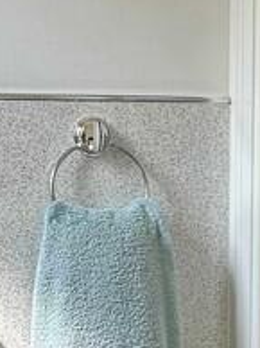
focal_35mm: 74
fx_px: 743
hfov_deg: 19.6
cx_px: 45
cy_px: 179
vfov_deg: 26.4
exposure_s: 1/161
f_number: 2.2
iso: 40
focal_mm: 2.22
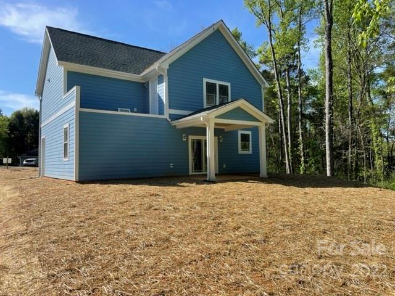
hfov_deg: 67.3
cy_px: 148
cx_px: 198
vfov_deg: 53.1
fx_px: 297
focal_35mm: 26
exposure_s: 1/2747
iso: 32
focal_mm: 4.2
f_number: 1.6
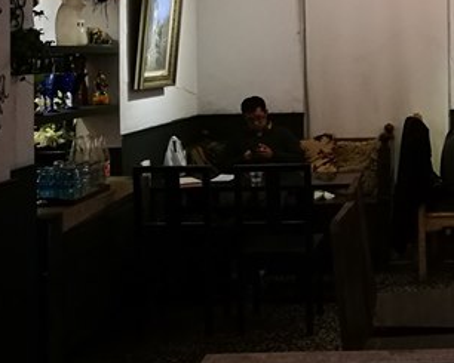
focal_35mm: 62
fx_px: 833
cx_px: 466
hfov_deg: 28.4
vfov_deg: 23.9
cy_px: 31
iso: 400
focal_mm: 4.5
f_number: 2.2
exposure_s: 1/30
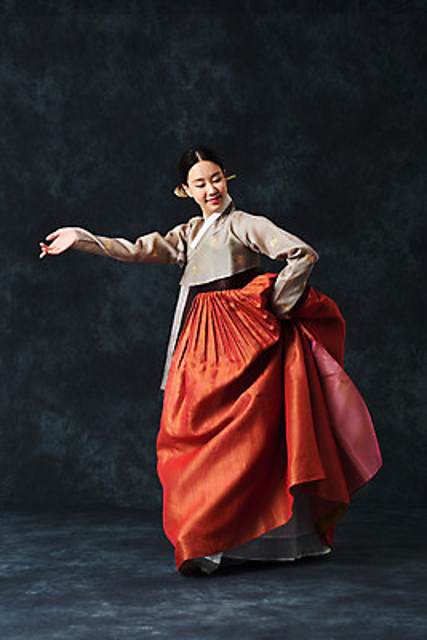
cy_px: 320
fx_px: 1422
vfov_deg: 25.4
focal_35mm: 80
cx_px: 214
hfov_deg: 17.1
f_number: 11
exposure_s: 1/125
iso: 100
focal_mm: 80
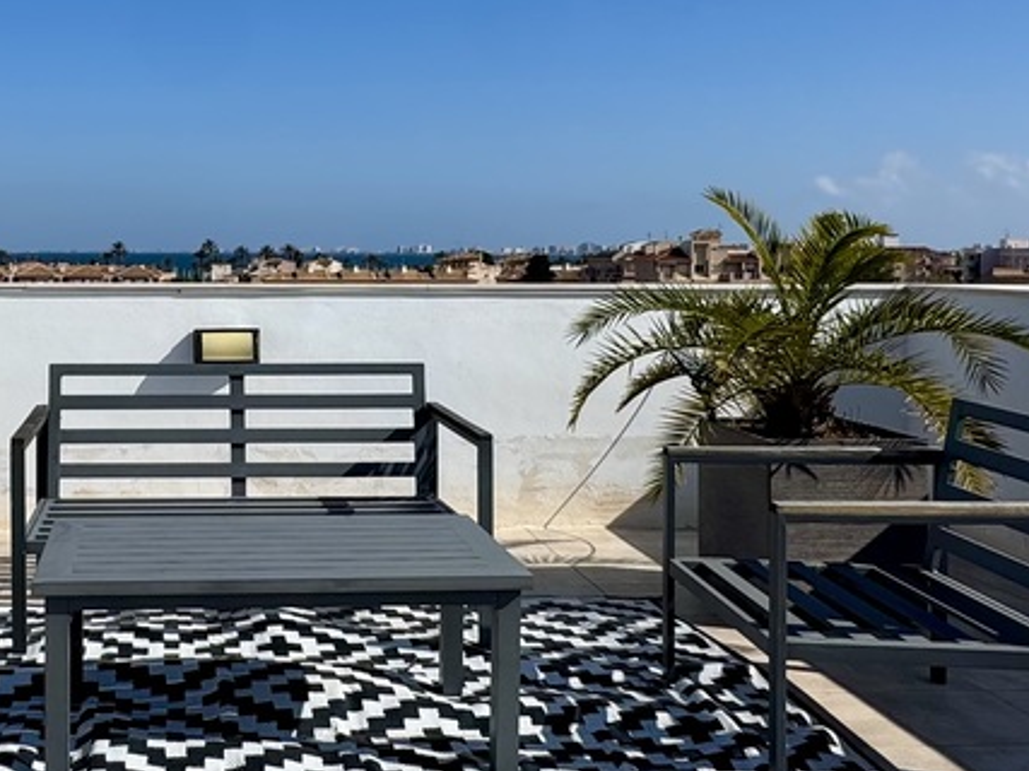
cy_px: 265
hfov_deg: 42.7
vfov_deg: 34.1
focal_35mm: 42
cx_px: 202
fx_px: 1248
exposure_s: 1/3906
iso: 50
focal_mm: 2.22
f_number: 2.2
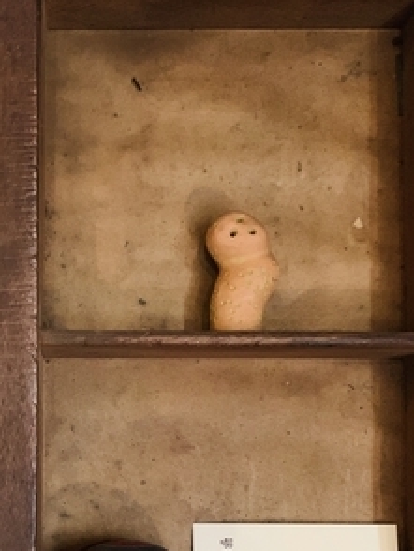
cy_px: 454
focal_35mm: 53
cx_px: 77
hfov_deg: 27.0
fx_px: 844
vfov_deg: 34.8
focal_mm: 4.25
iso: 640
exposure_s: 1/25
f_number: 1.8
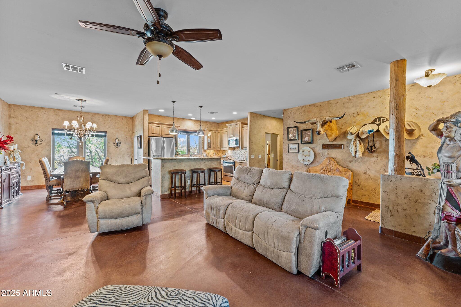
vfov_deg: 81.2
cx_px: 230
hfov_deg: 104.3
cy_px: 154
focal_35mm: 14
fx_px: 179
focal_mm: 14
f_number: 8
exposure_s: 1.6
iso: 400
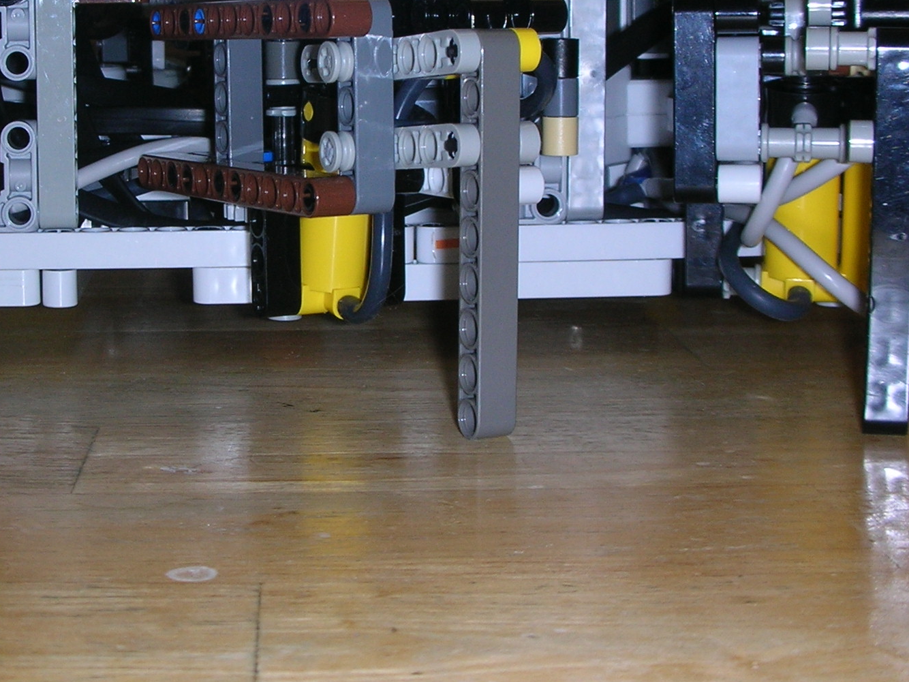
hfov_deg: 28.2
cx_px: 230
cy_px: 181
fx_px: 1786
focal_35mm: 68
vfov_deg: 21.5
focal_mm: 5.8
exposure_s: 1/60.1
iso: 50
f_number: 3
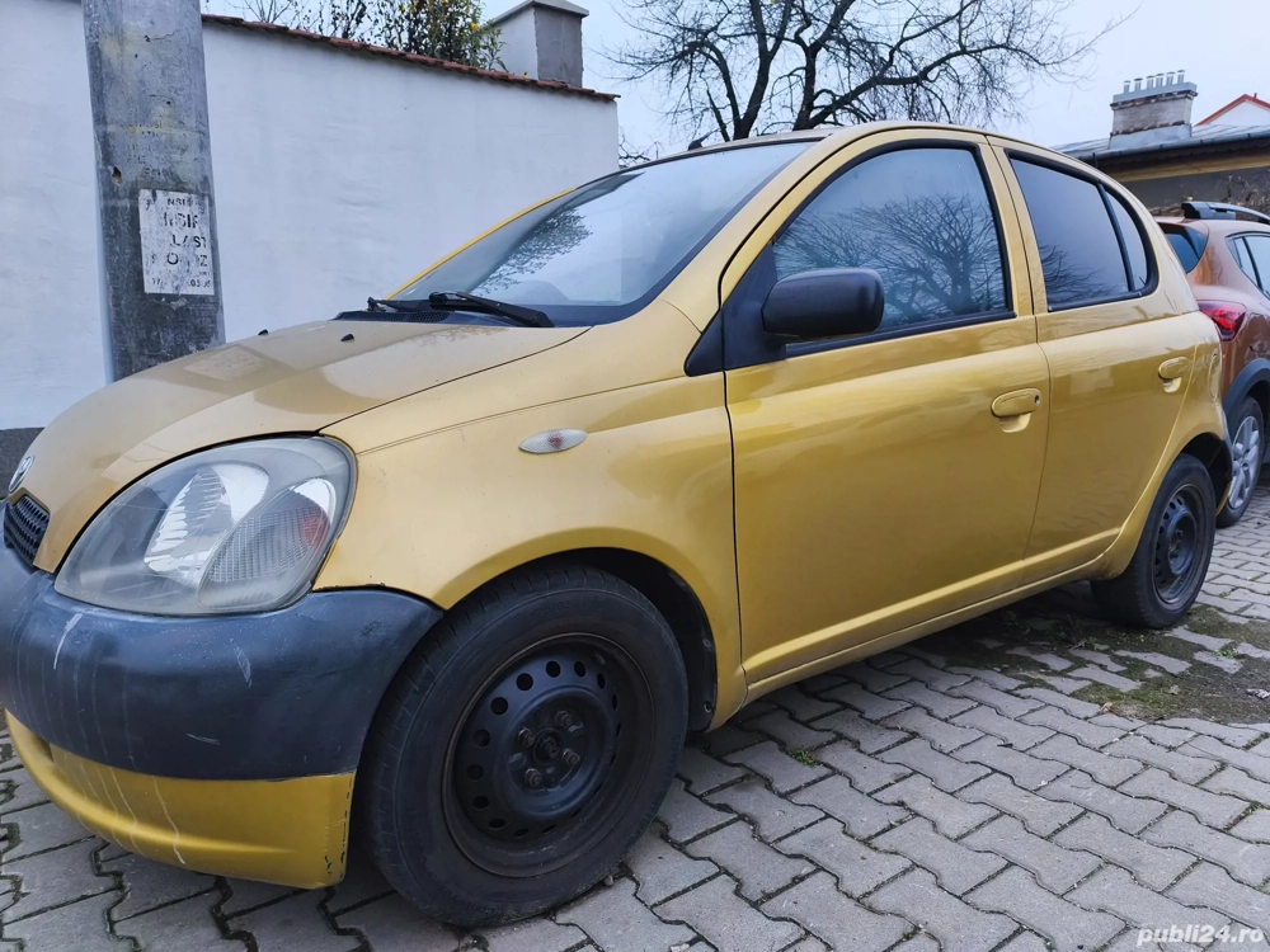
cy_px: 476
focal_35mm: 23
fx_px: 844
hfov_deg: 73.9
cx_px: 635
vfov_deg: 58.9
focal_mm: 6.14
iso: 160
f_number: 1.65
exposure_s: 1/99.9
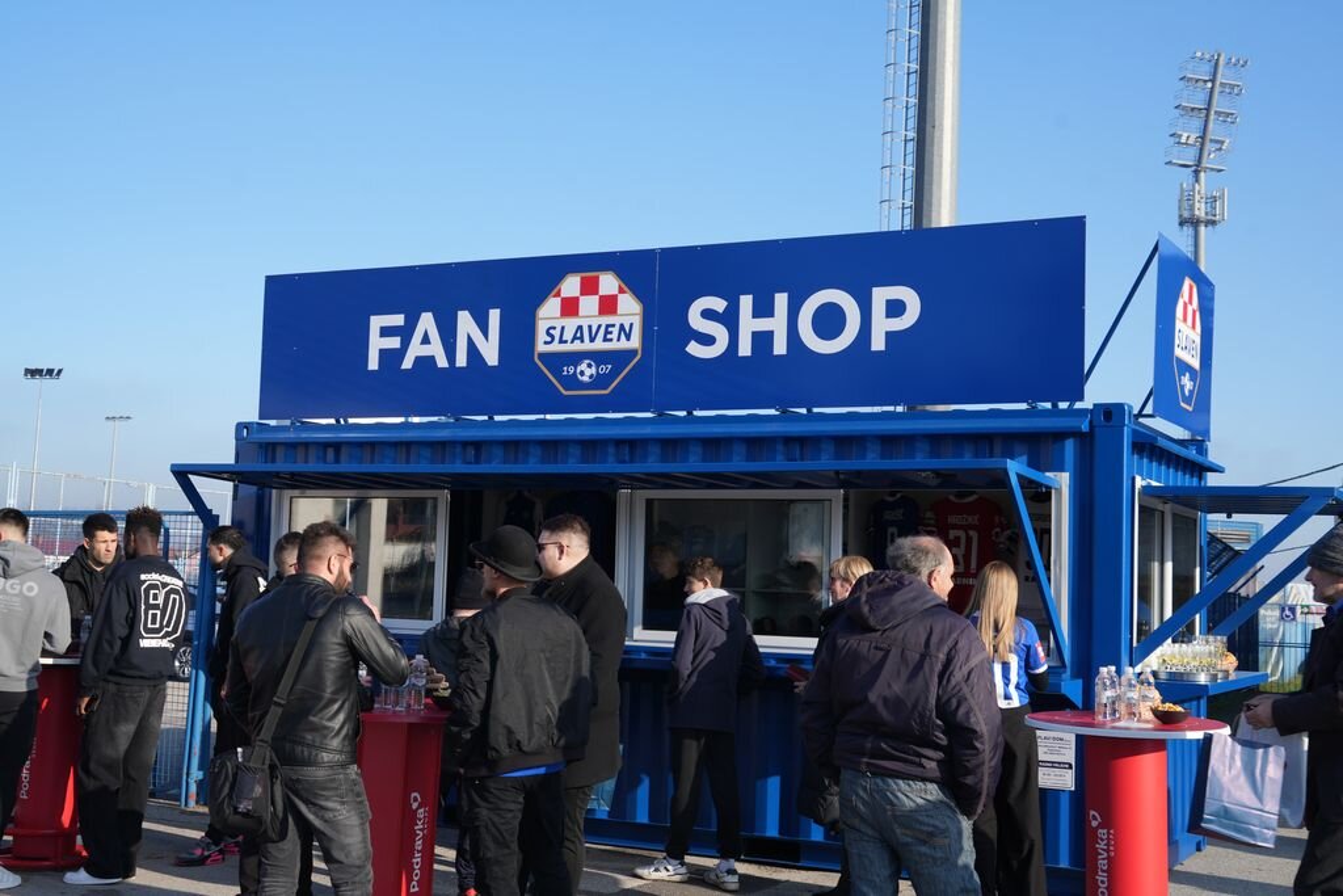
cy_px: 448
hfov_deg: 46.4
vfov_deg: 31.9
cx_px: 672
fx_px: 1567
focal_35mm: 42
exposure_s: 1/200
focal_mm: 42
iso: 100
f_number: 7.1
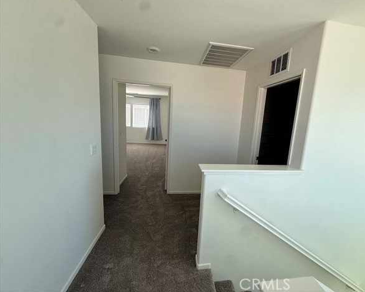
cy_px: 143
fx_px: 162
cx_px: 199
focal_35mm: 15
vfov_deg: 84.0
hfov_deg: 96.6
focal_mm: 2.22
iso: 64
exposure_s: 1/99
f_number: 2.2
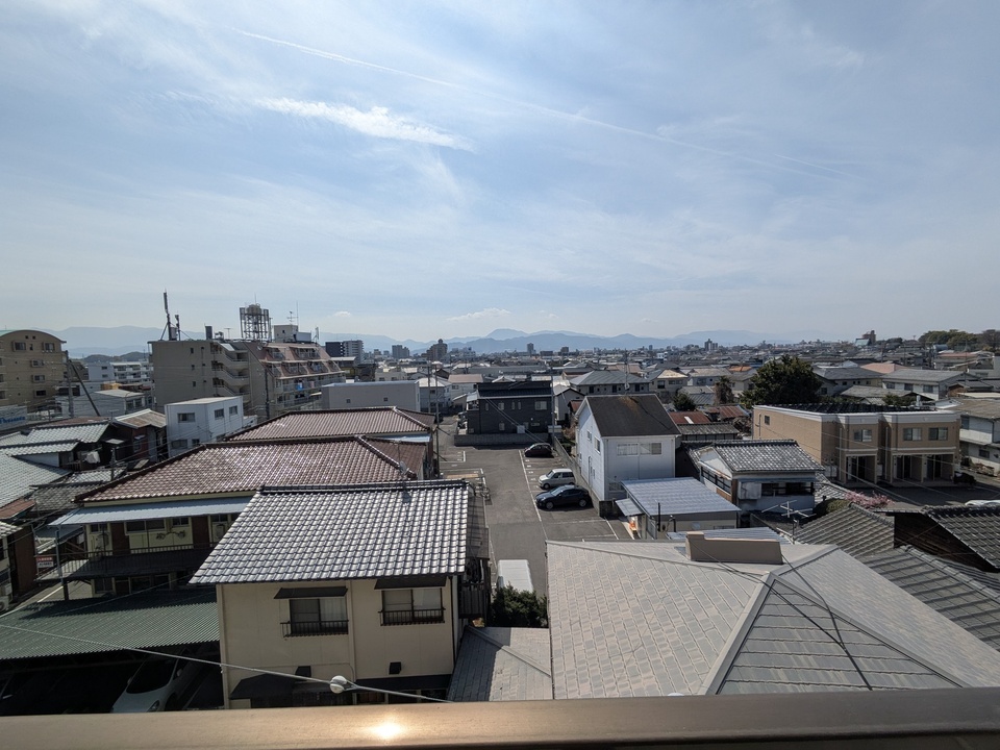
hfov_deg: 102.1
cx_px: 500
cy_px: 375
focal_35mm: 14
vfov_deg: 85.7
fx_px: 404
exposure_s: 1/4367
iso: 53
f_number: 2.2
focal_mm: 1.83
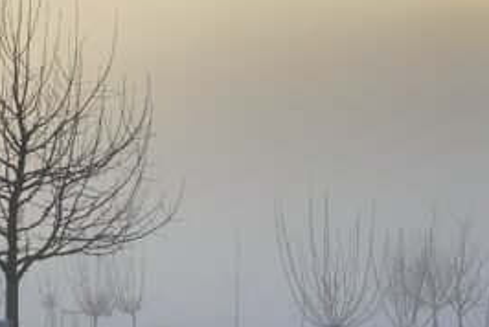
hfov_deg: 9.8
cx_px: -79
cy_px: 434
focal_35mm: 208
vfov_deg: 6.6
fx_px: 2828
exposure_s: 1/1043
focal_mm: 6
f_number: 2.4
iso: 16
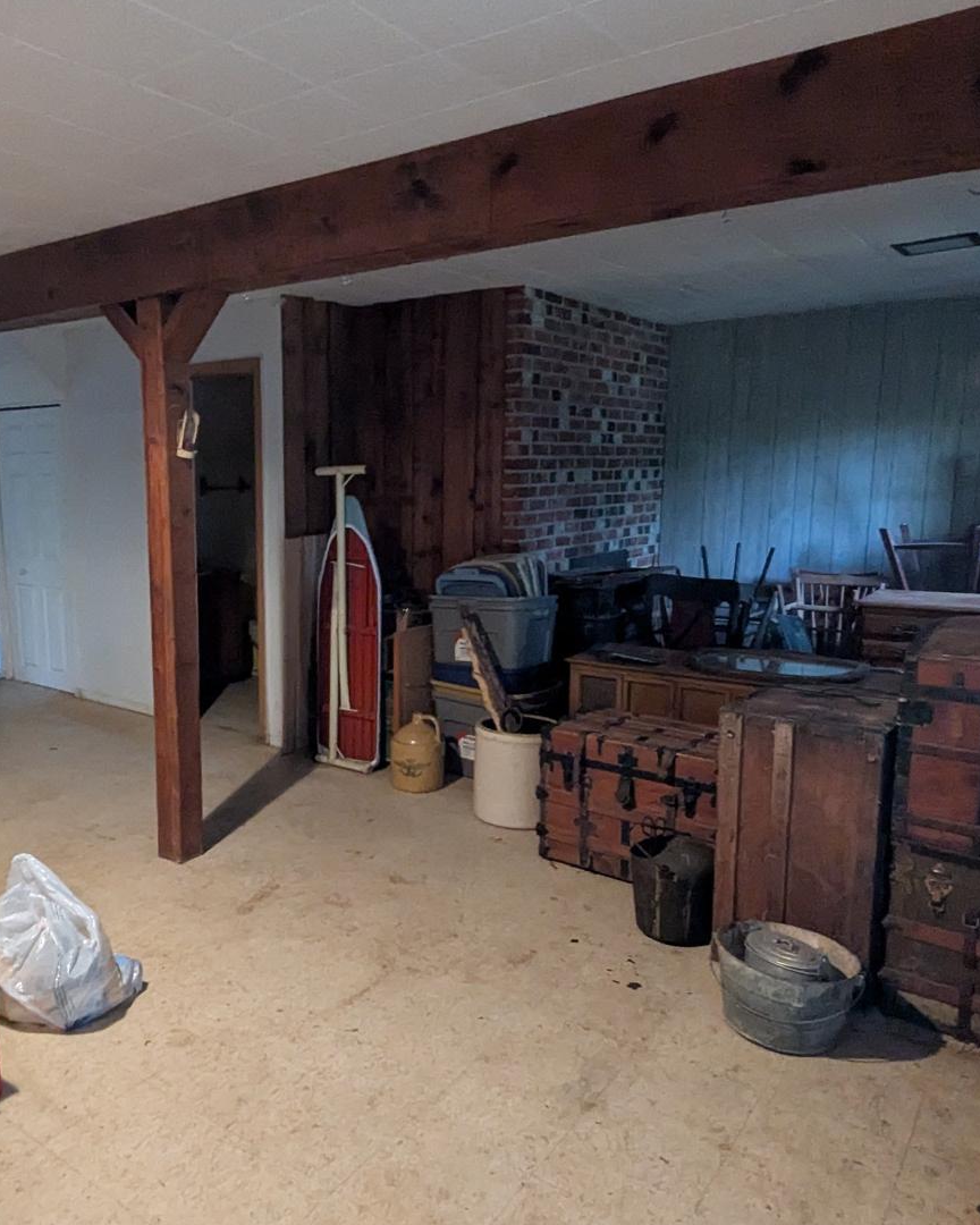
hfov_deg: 57.0
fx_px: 870
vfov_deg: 70.3
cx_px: 298
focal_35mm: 24
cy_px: 626
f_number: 2.2
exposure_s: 1/24
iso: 501
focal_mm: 1.95
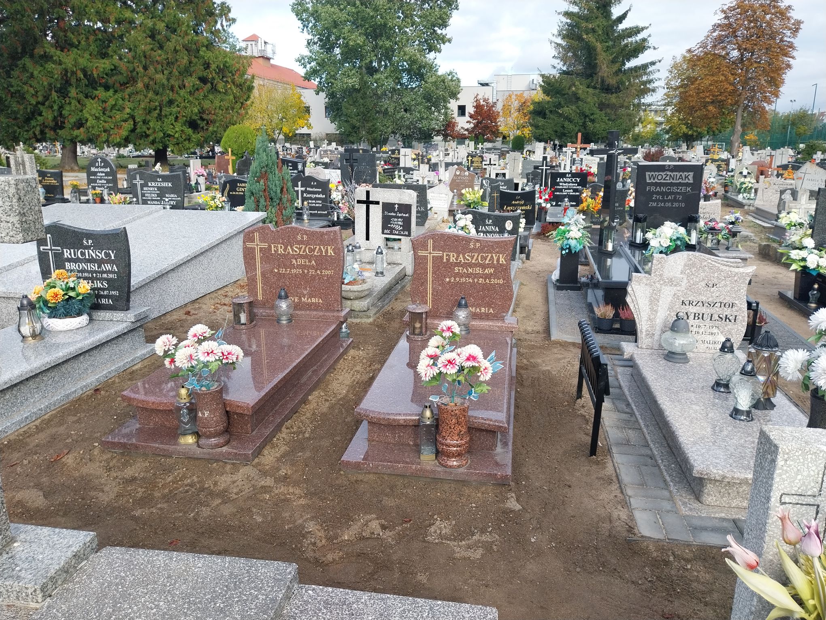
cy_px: 310
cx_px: 413
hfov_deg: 67.3
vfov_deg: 53.1
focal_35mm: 26
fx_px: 620
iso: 25
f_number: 1.8
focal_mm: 4
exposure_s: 1/261
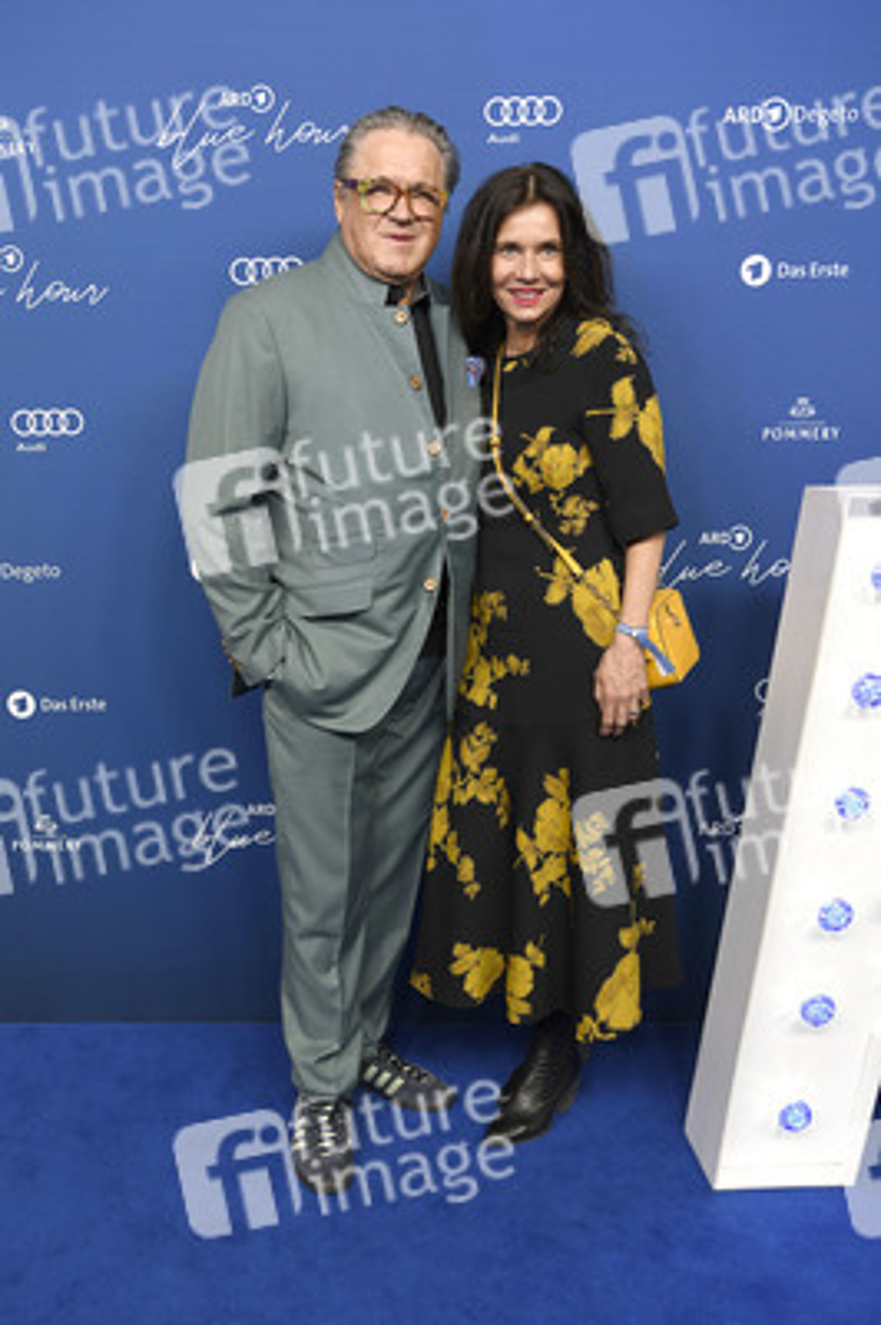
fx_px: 1177
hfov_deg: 41.0
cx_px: 440
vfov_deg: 58.8
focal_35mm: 32
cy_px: 662
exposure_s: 1/250
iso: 640
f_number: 4
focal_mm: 32
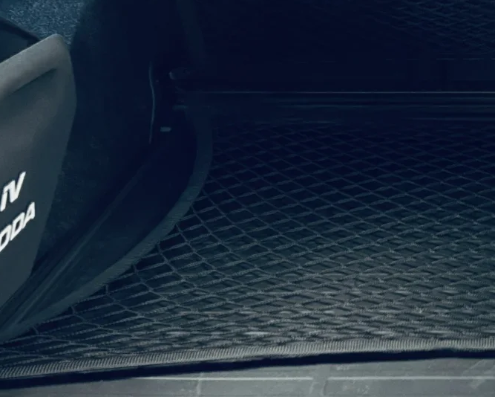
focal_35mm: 73
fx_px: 1070
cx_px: 502
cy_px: 100
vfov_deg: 20.8
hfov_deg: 24.8
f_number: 1.5
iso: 800
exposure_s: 1/25
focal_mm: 5.7
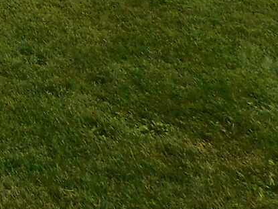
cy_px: -392
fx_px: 1068
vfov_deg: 9.2
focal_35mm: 133
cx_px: -418
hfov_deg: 11.7
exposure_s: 1/640
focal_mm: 4
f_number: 6
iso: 125
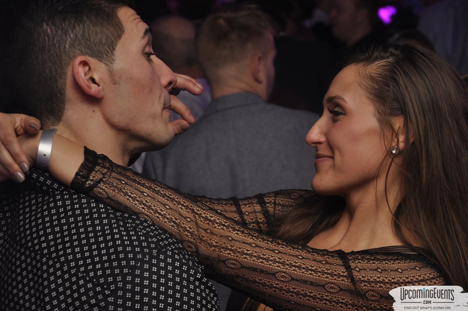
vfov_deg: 13.0
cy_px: 156
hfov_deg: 19.5
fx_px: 1363
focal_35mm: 105
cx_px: 234
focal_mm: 70
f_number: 5.3
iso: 400
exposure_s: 1/60
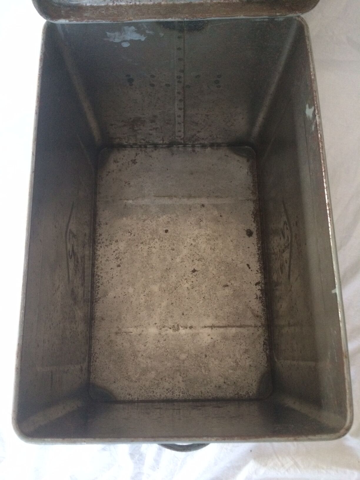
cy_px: 240
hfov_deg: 48.2
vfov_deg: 61.7
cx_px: 180
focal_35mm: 29
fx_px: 402
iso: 320
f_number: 2.2
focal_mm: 4.15
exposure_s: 1/33
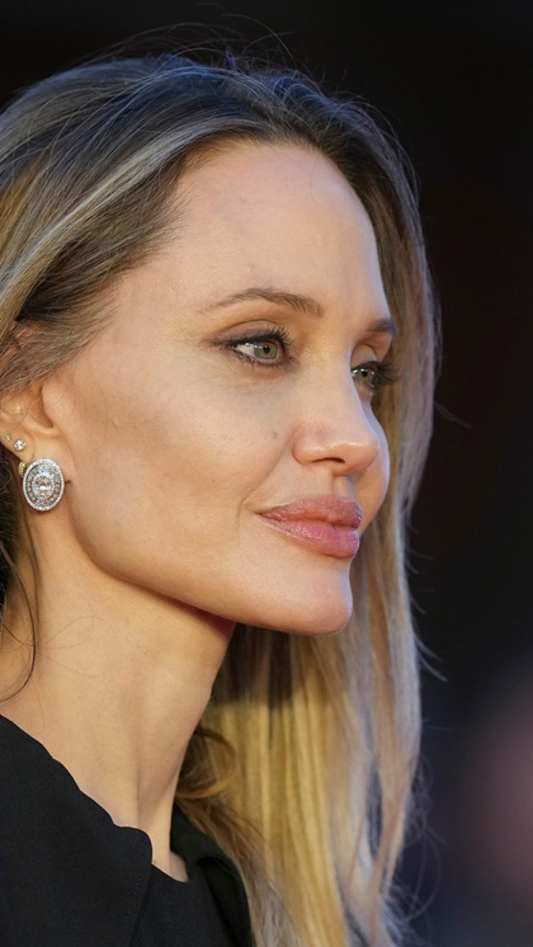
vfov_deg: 3.0
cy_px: 517
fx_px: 18053
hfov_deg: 1.7
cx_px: 319
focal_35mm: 719
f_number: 3.2
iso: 2000
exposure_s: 1/1250
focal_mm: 400
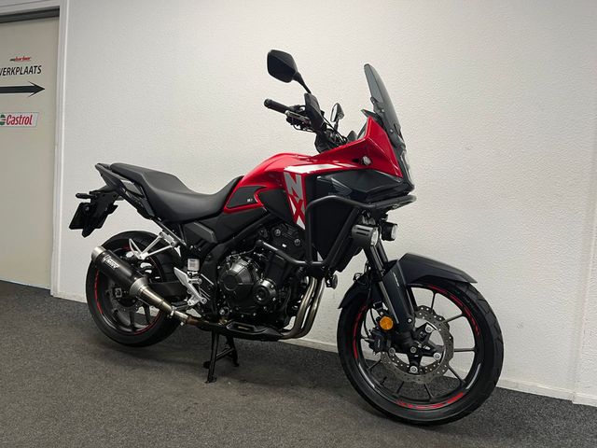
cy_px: 224
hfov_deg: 67.3
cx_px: 298
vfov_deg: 53.1
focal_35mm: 26
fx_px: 448
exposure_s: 1/50
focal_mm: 5.1
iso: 64
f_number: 1.6
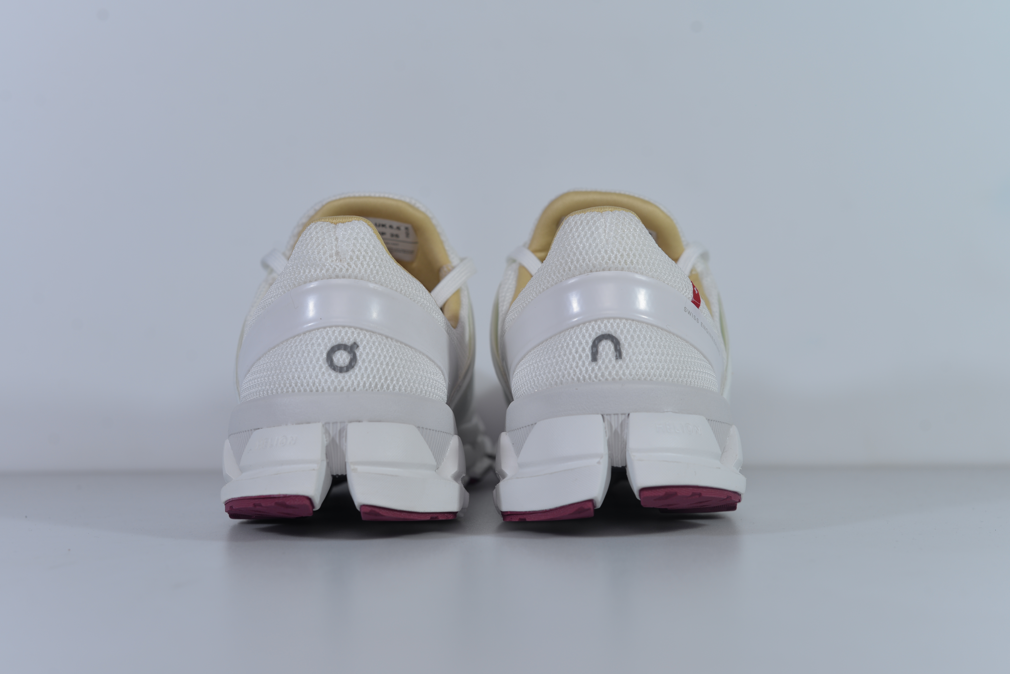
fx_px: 1431
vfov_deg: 26.5
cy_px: 341
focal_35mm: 51
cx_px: 510
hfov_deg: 38.9
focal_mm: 50
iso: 100
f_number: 5.6
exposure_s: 1/320
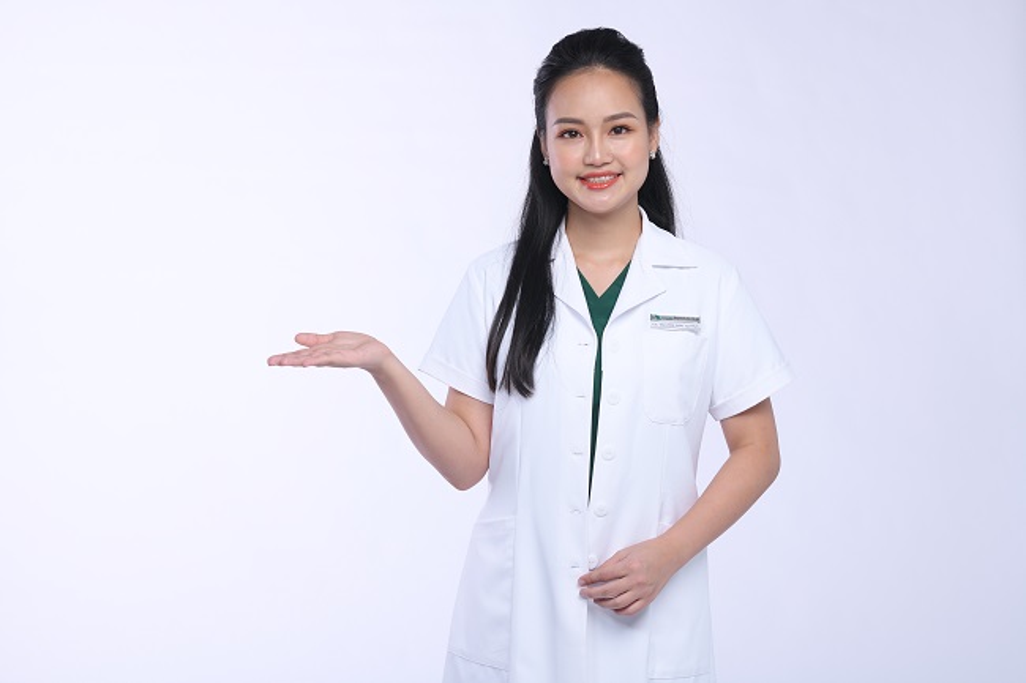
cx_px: 513
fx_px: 2422
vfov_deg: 16.1
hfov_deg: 23.9
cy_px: 342
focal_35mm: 85
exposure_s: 1/160
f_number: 6.3
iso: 200
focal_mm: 85
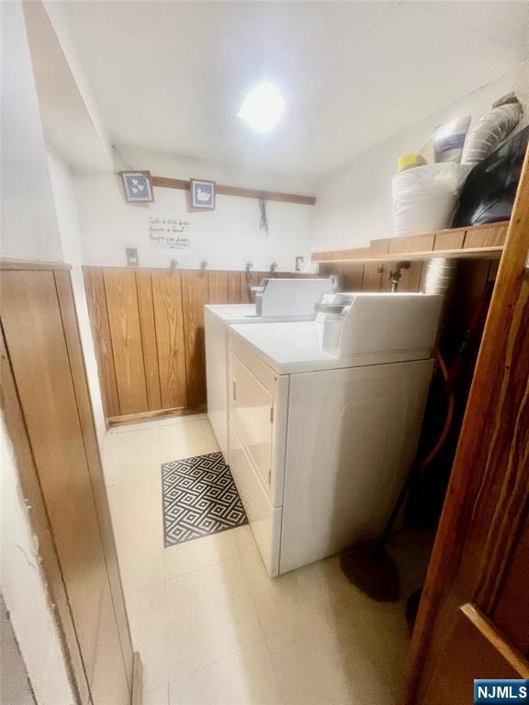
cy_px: 352
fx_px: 265
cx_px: 264
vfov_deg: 106.2
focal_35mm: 13
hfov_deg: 89.9
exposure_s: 1/60
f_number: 1.8
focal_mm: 1.57
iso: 200
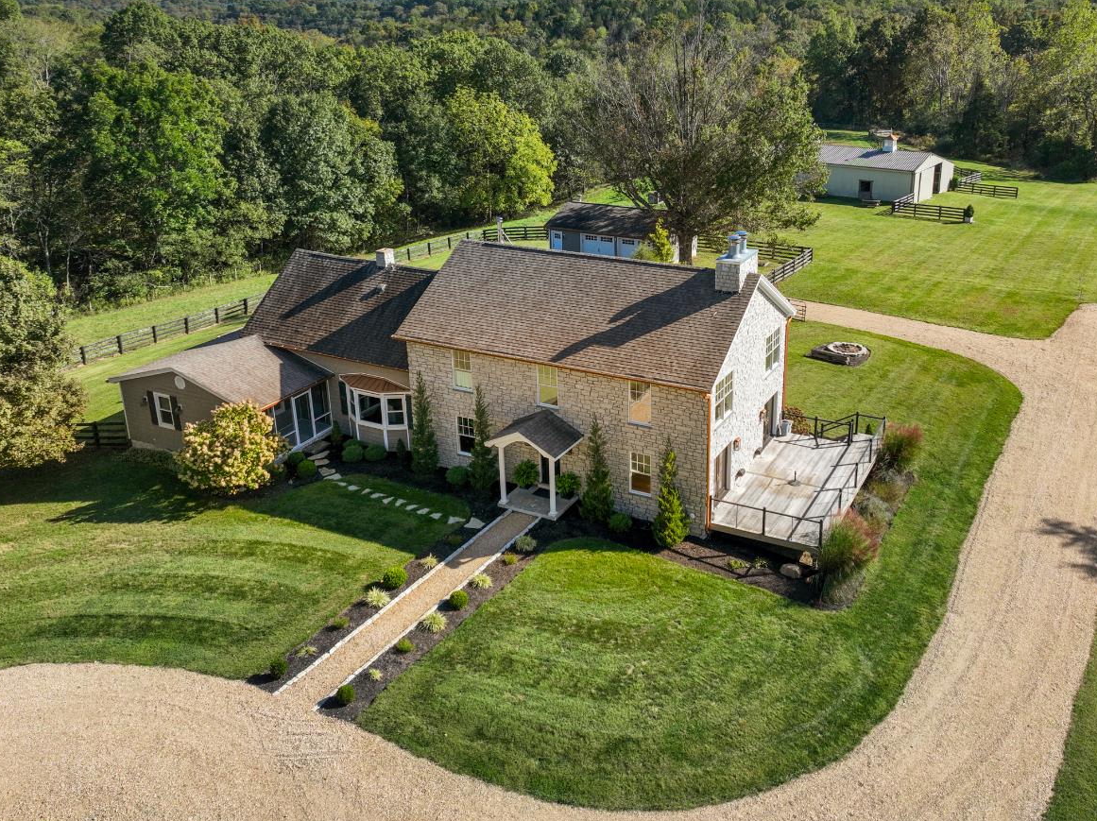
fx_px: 982
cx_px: 624
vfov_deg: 45.1
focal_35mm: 31
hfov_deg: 58.2
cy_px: 328
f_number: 2.8
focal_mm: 12.29
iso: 130
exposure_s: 1/1600
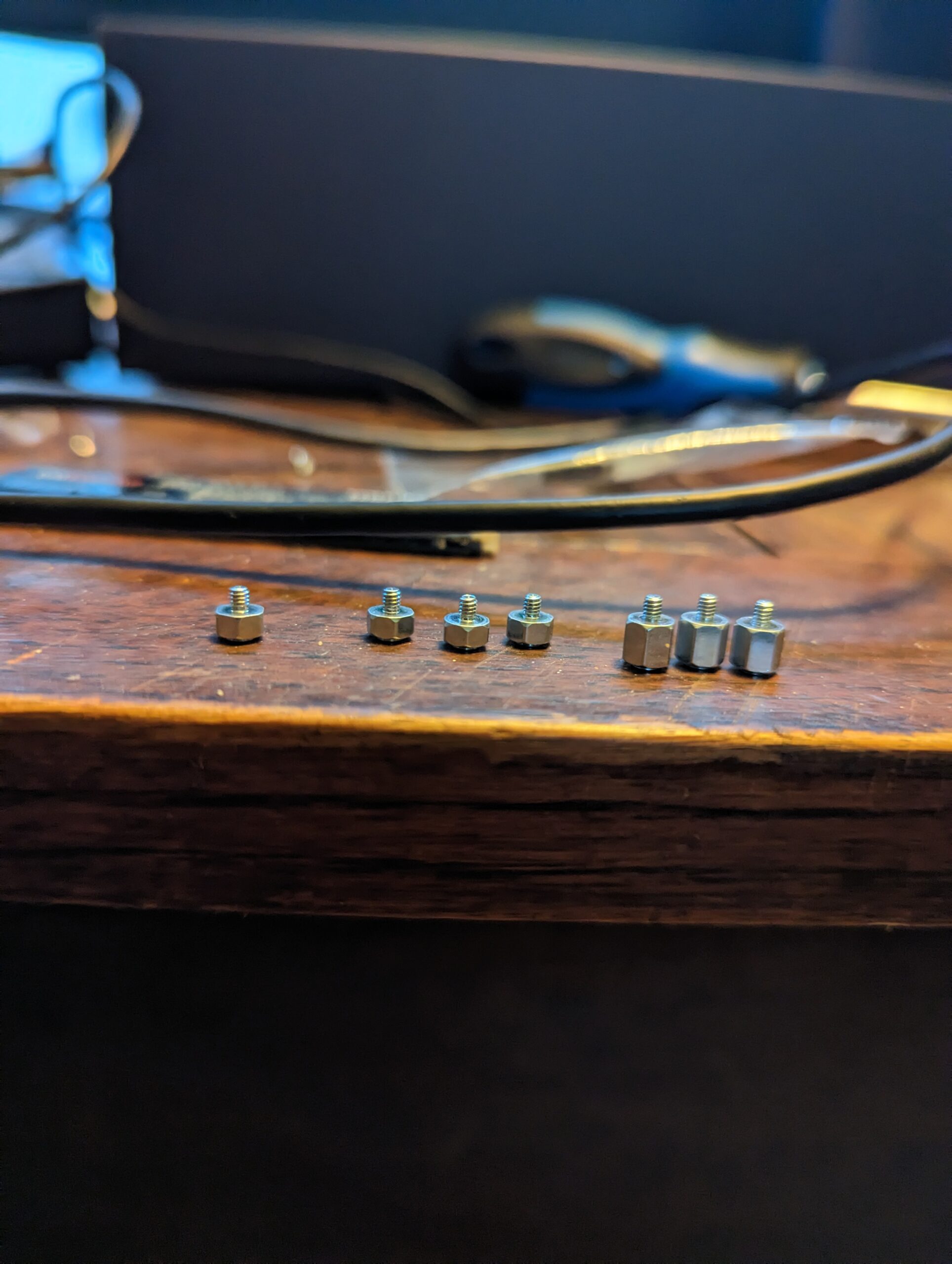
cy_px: 632
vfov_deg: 71.5
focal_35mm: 24
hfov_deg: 56.9
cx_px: 476
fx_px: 878
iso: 1132
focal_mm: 6.81
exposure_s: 1/42.4
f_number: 1.85
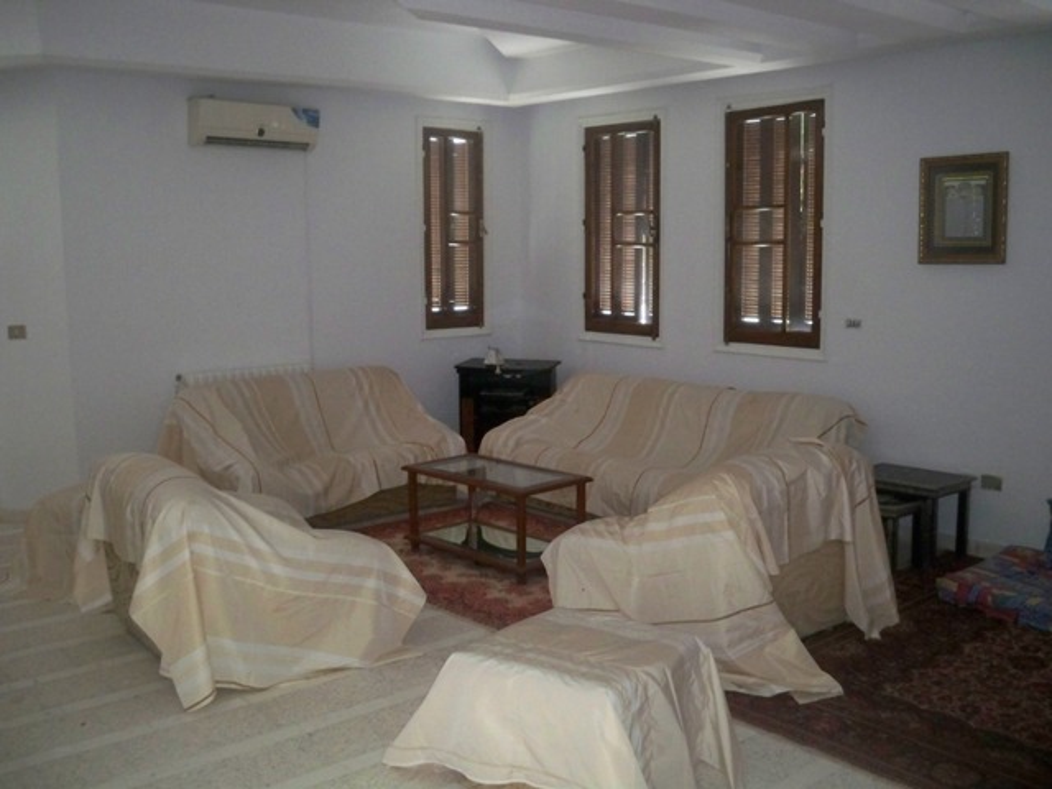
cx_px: 526
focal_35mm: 35
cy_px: 394
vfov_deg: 40.7
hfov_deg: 52.6
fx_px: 1064
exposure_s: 1/60
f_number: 3.1
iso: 400
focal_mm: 6.3
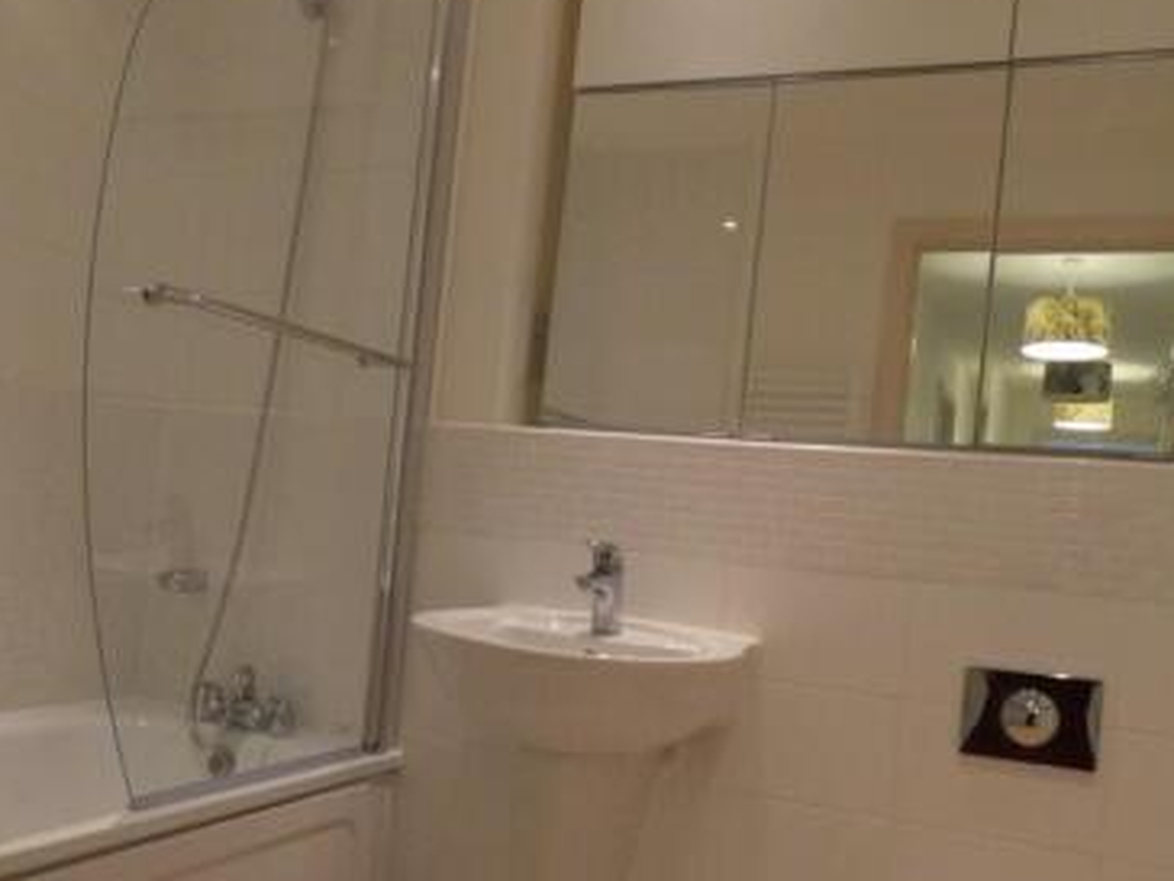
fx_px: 1085
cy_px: 553
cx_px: 598
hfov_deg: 56.8
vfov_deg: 43.8
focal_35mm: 32
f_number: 2.8
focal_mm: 3.6
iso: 400
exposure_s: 1/60
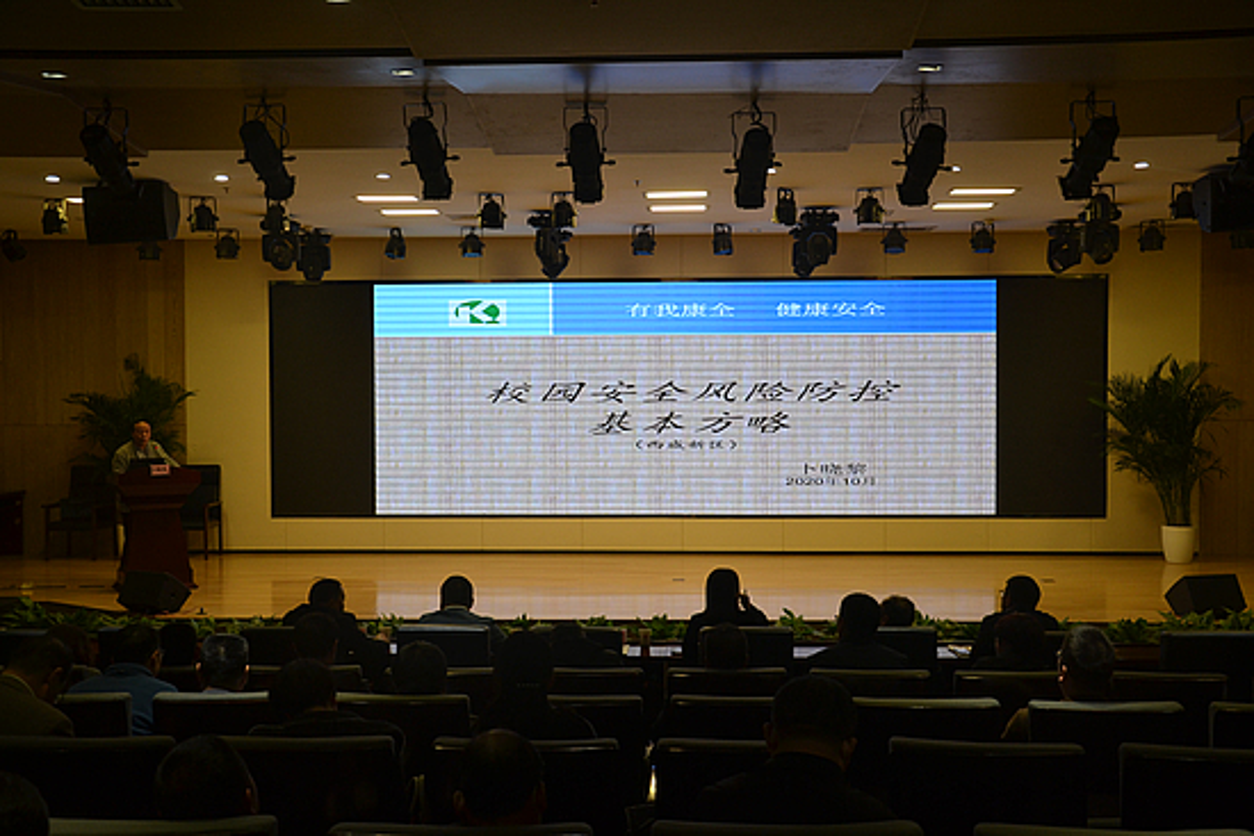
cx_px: 627
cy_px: 418
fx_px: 1307
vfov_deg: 35.5
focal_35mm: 38
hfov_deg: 51.3
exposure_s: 1/60
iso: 400
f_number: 4
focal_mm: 25
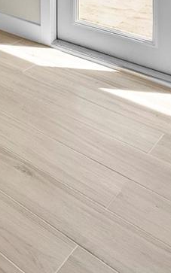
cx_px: -71
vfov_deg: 27.8
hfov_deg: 21.0
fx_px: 402
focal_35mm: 54
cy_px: -120
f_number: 8
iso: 640
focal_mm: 12
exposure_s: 1/80
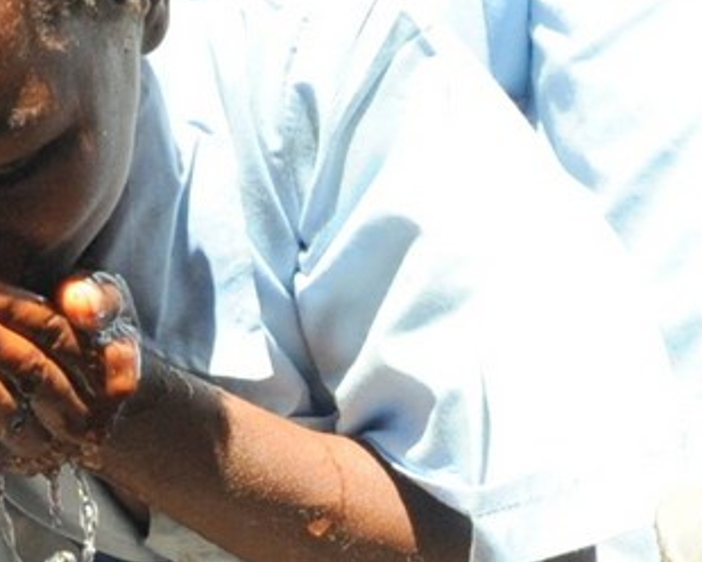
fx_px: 2410
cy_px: 350
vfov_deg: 13.3
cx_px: 206
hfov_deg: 16.5
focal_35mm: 116
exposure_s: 1/640
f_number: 8
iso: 1250
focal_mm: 48
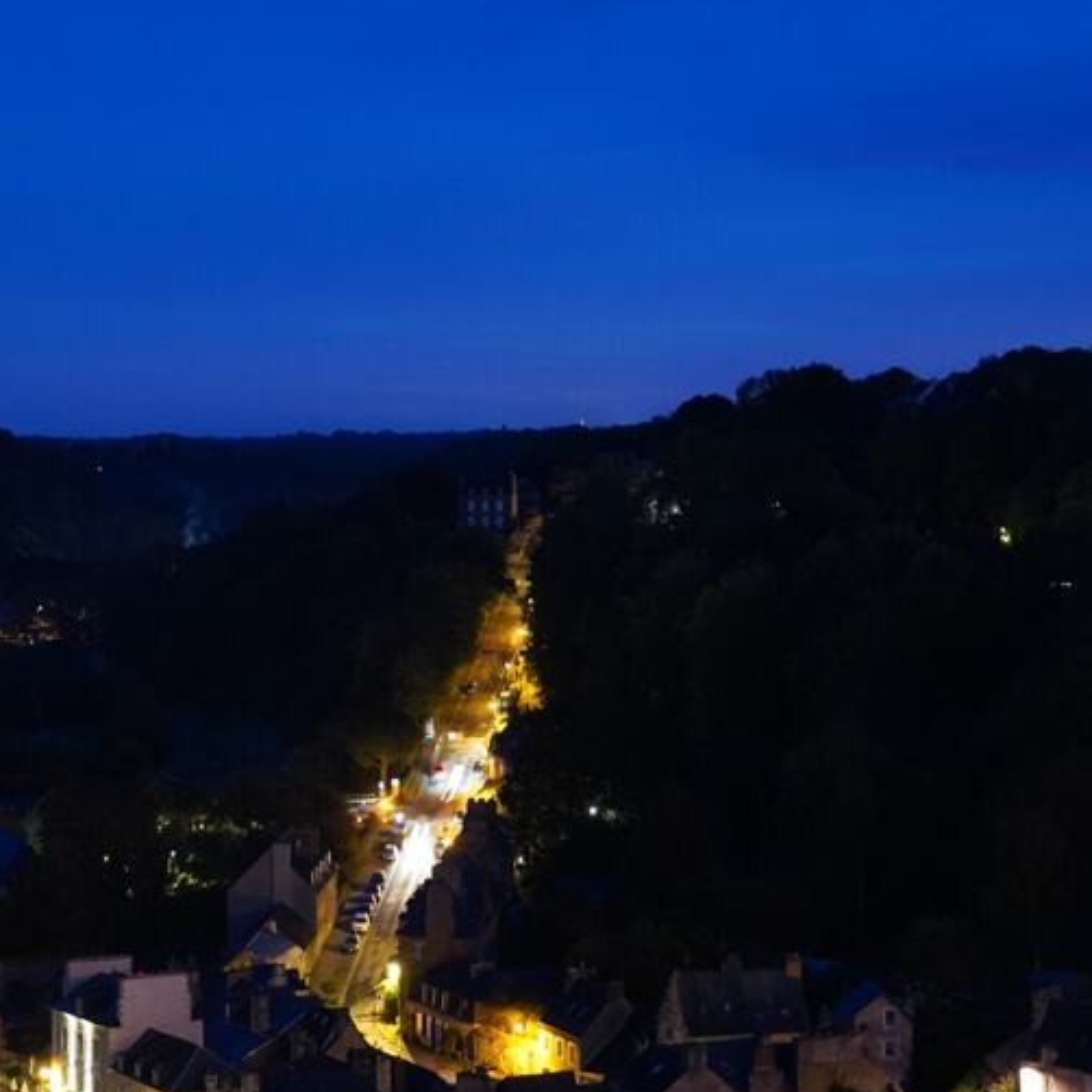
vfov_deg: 18.3
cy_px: 574
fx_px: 3391
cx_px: 157
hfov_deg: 18.1
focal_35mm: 95
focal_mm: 32
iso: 1000
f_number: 4.5
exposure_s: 2
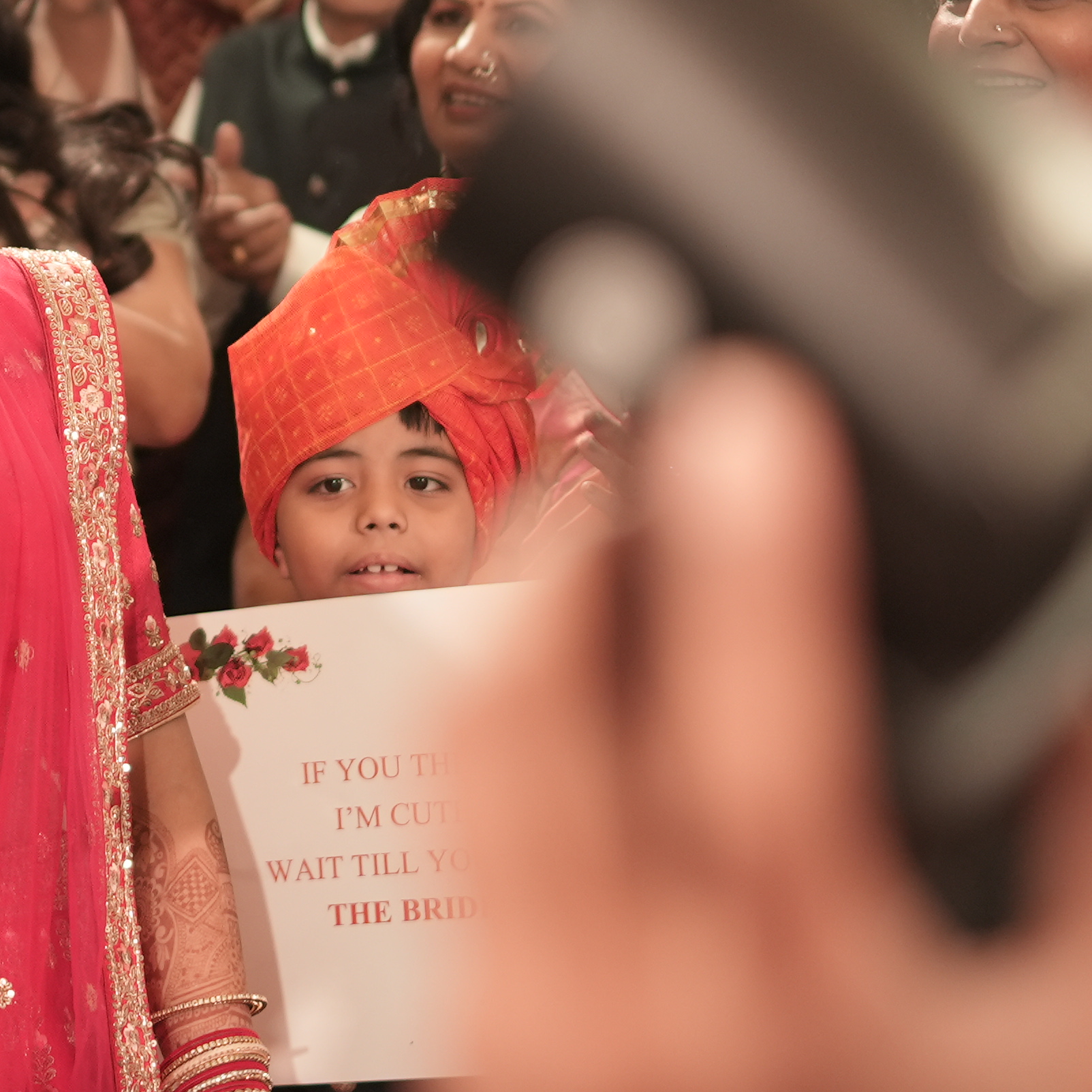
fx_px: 4533
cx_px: -196
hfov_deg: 13.4
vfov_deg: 13.7
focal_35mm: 127
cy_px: 206
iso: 500
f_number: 1.4
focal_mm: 35
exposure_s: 1/160
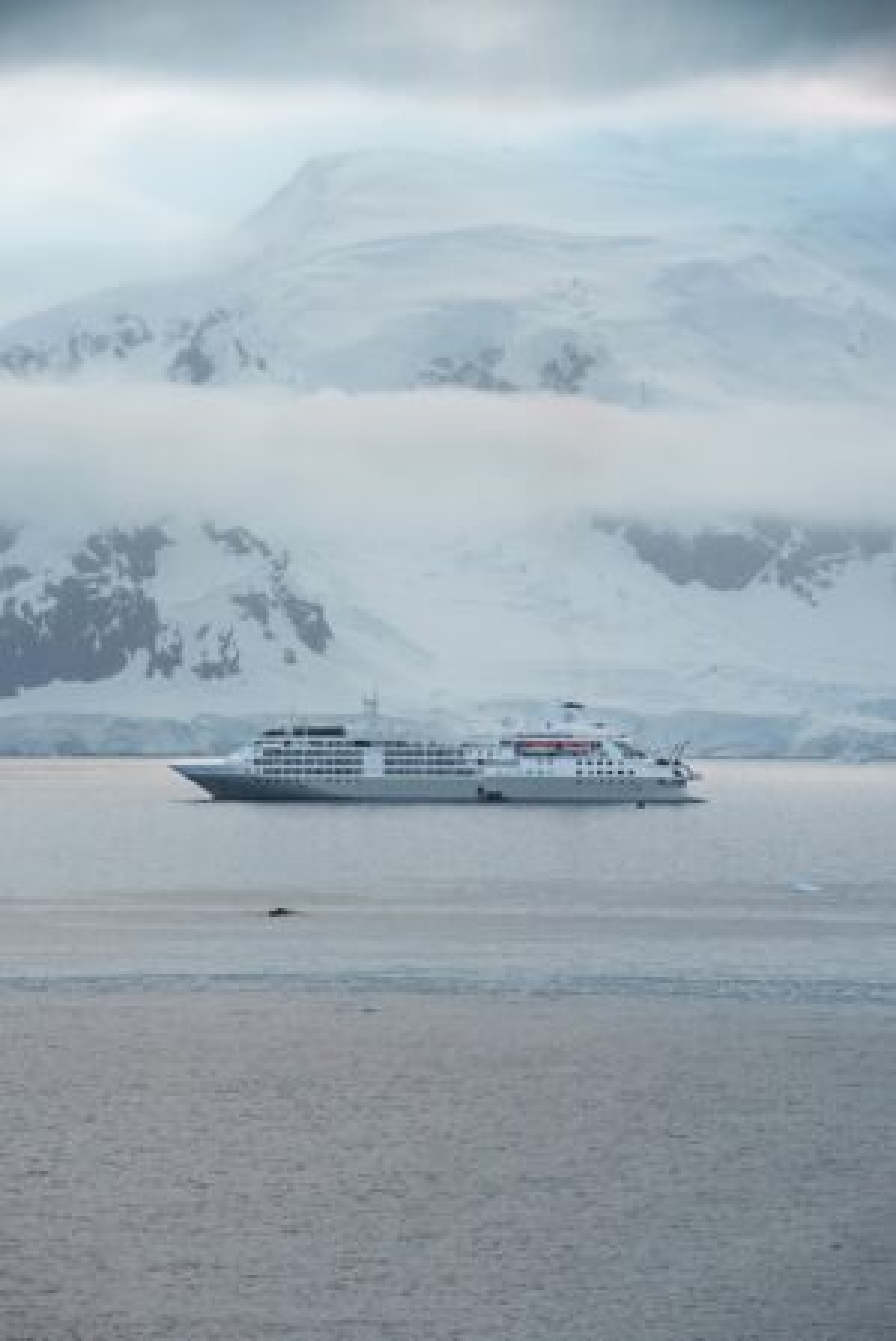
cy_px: 670
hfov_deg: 7.7
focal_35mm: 178
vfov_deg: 11.5
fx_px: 6653
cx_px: 448
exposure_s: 1/1000
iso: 640
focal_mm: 178.5
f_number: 7.1
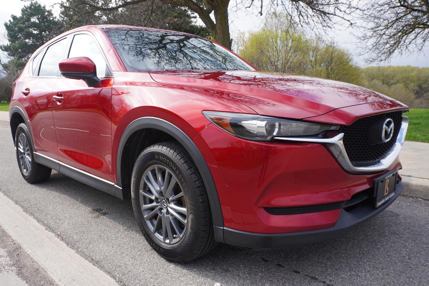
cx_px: 214
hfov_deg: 64.5
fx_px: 340
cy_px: 143
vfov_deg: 45.7
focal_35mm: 28
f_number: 6.3
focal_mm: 19
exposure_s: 1/160
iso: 100
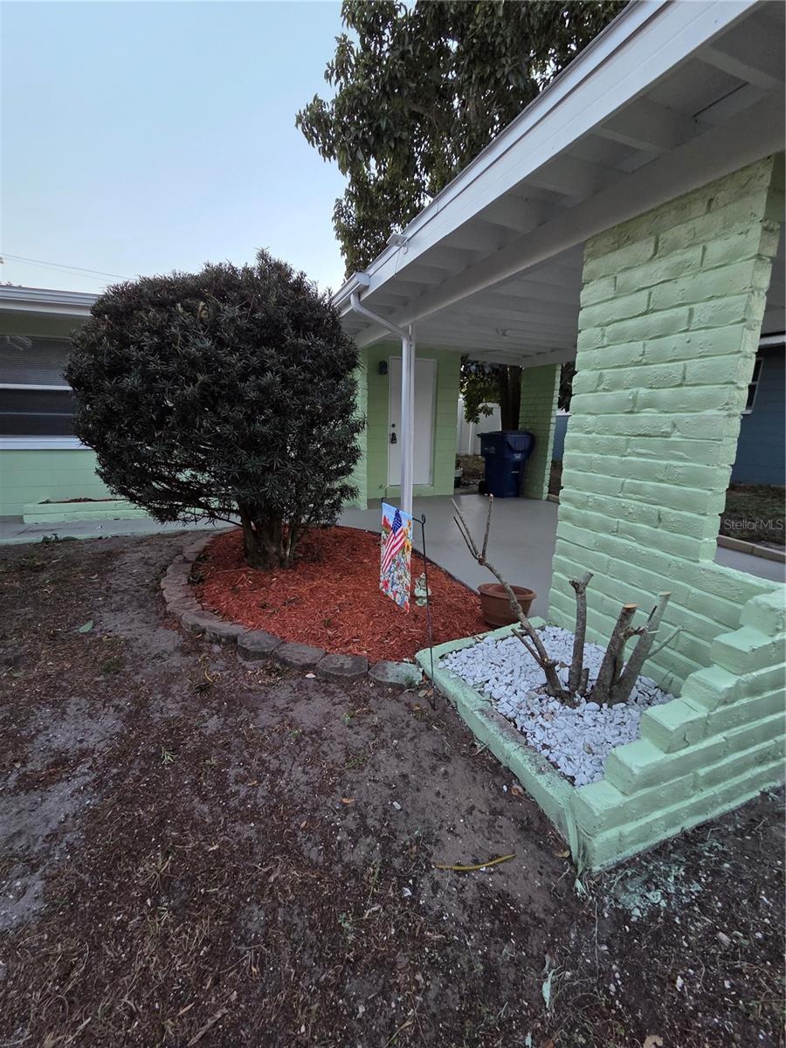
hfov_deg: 89.9
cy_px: 524
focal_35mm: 13
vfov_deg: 106.2
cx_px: 393
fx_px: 394
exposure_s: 1/60
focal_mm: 2.2
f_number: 2.2
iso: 250
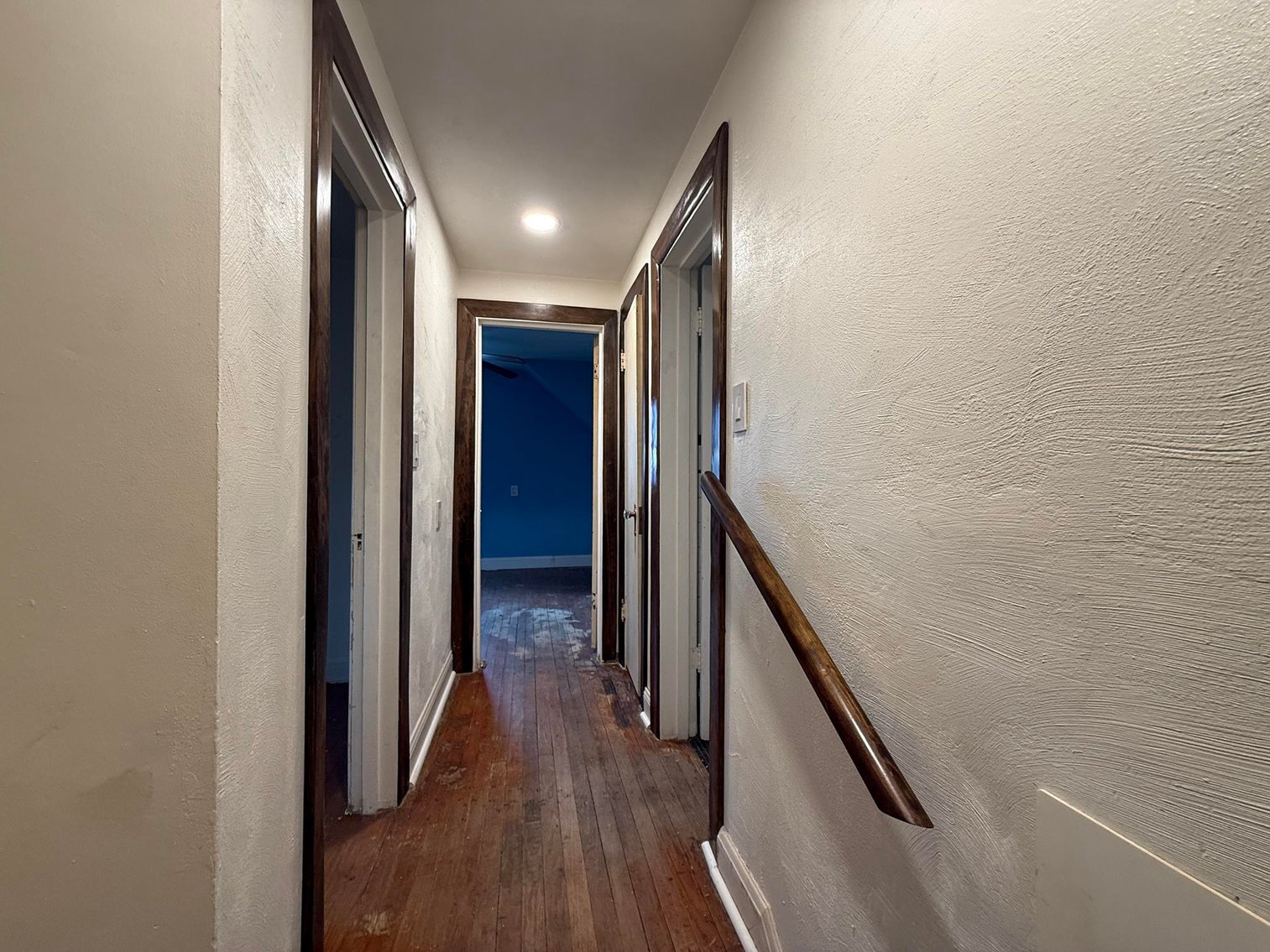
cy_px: 476
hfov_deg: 102.1
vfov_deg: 85.7
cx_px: 635
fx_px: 514
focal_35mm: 14
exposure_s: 1/60
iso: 160
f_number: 2.2
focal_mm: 2.22
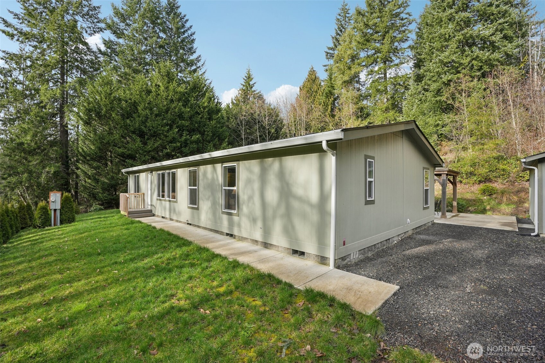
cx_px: 272
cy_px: 182
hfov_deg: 96.7
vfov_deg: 73.7
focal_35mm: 16
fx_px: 242
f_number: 8
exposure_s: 1/80
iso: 100
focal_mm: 16
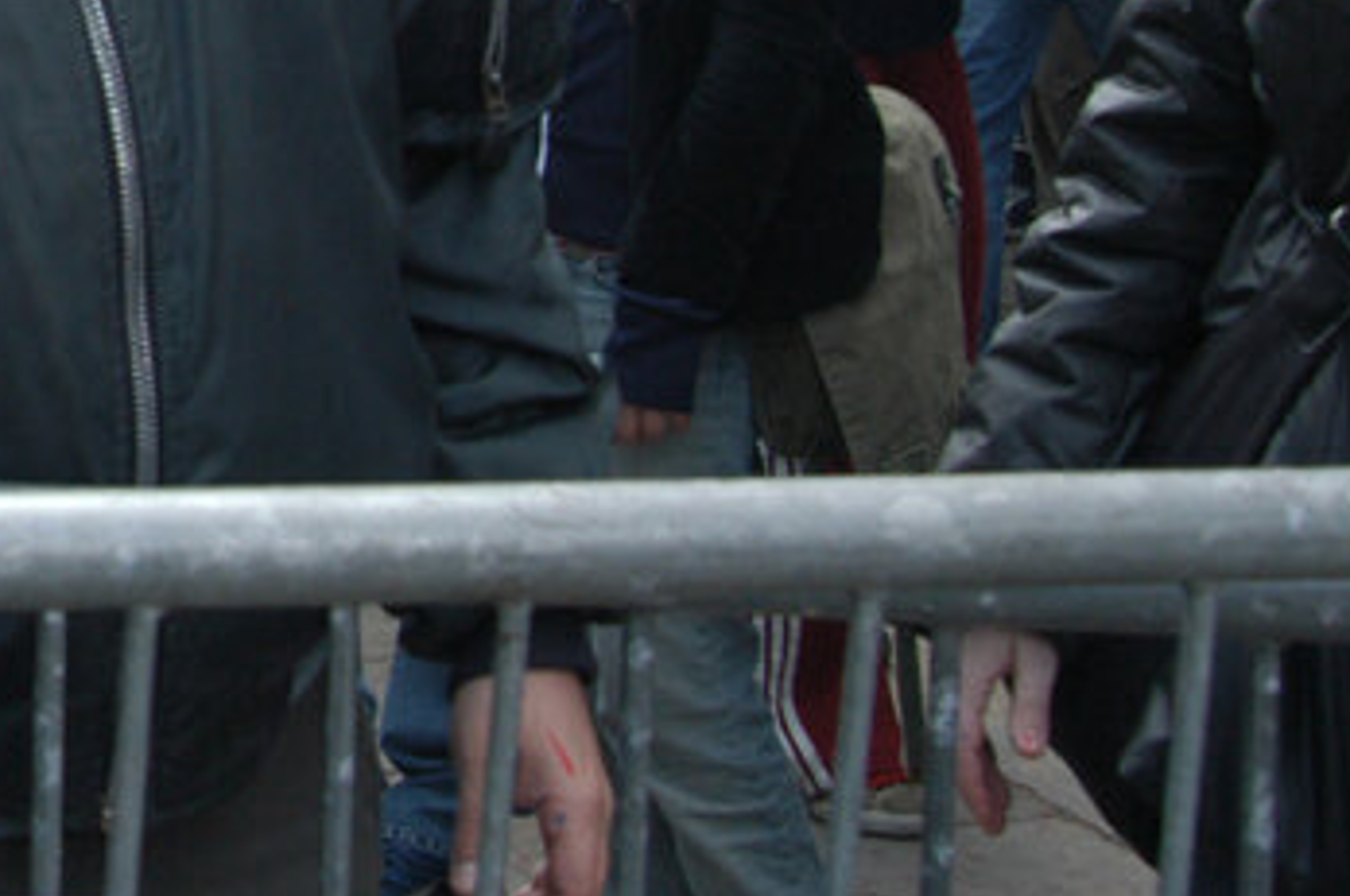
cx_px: -654
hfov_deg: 16.7
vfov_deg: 11.7
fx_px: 4194
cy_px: -423
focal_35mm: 112
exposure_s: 1/180
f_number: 7.1
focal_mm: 24
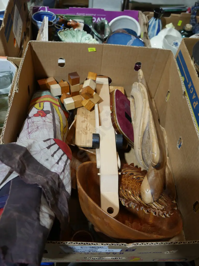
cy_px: 133
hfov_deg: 44.2
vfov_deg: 56.8
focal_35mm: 32
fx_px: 245
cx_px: 100
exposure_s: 1/60
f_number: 3.6
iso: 250
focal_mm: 16
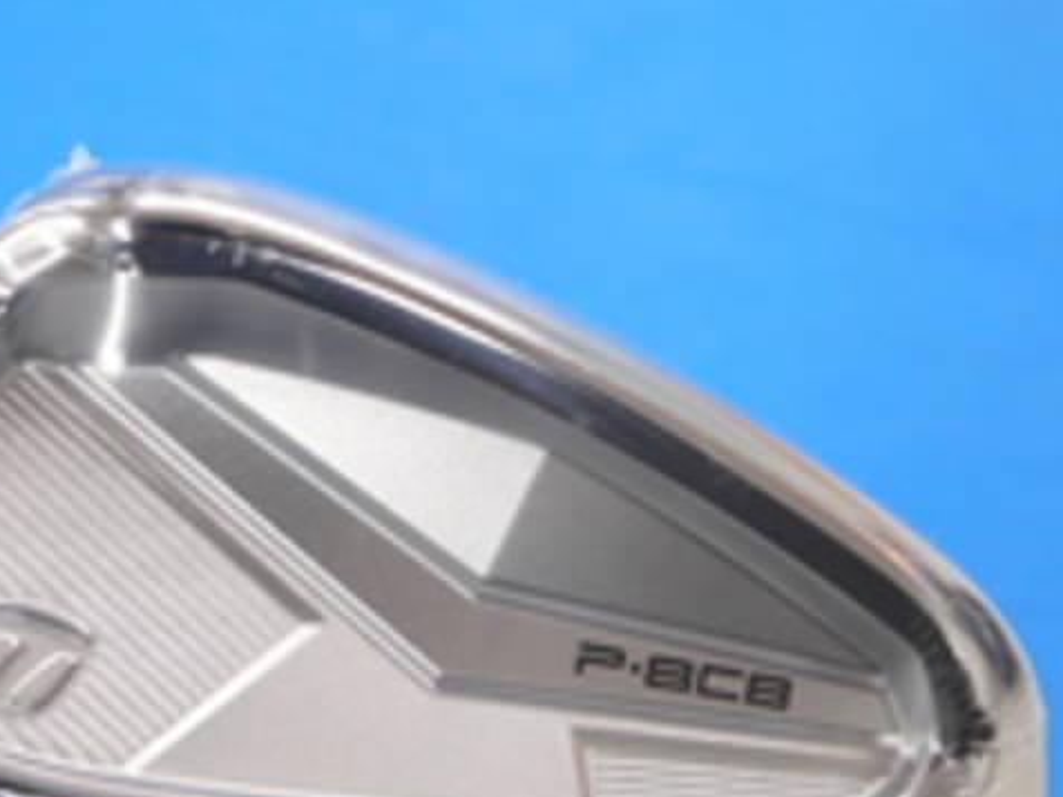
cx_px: 429
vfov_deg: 13.1
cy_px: 491
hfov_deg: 17.4
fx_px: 3470
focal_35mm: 113
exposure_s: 1/80
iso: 640
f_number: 5.6
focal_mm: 42
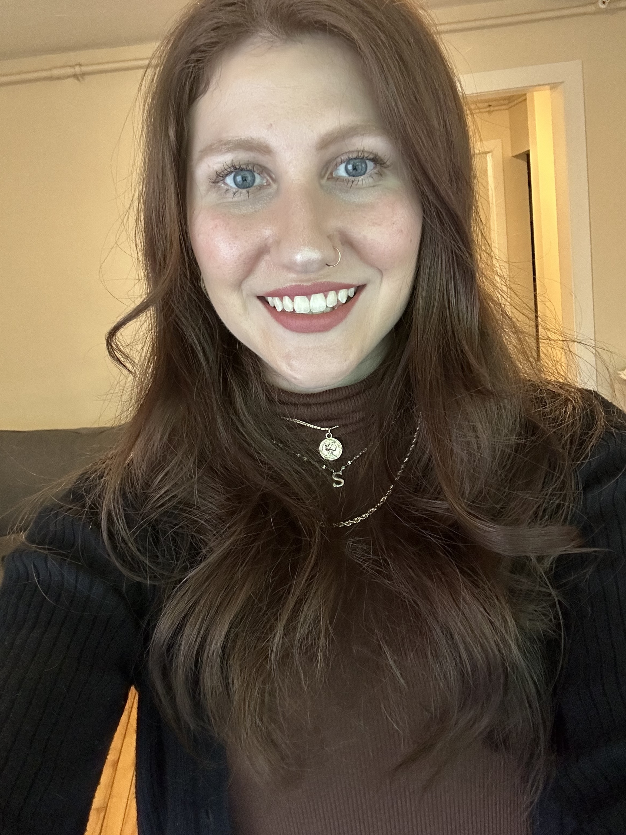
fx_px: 723
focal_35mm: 30
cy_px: 418
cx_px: 313
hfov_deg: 46.8
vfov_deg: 60.0
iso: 200
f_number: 1.9
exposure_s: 1/60
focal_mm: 2.69
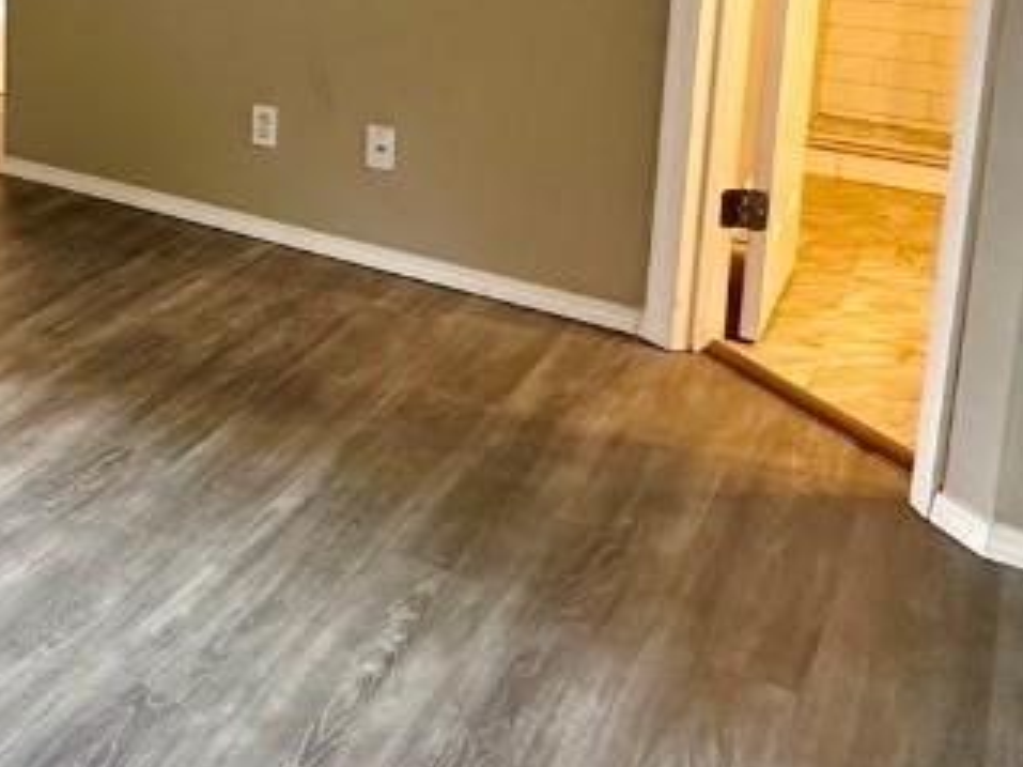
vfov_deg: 29.2
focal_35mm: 45
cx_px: -285
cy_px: -67
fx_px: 1329
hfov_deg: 32.4
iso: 250
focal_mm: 2.22
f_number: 2.2
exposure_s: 1/60
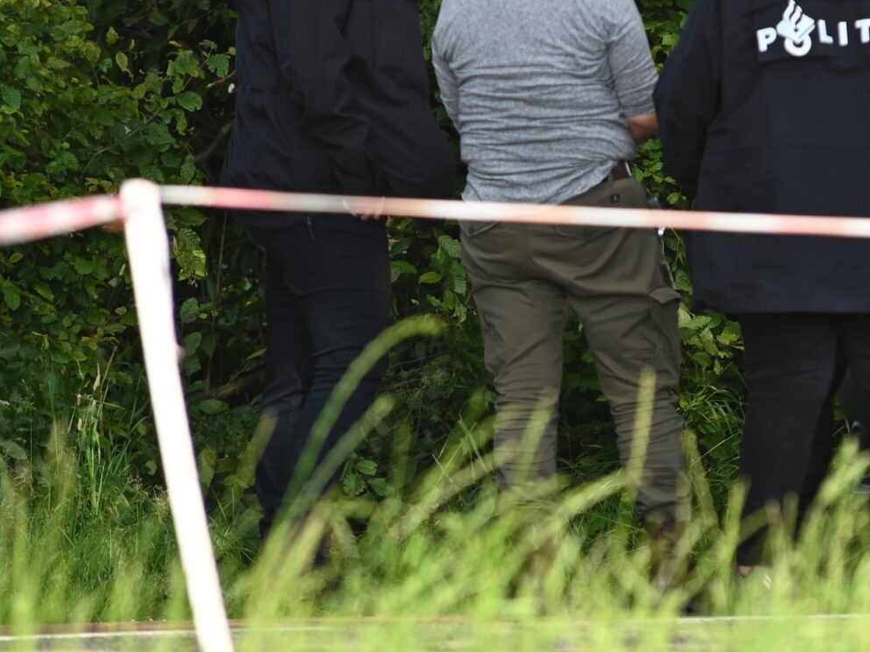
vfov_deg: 3.0
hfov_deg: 4.0
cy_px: 213
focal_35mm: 498
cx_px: 689
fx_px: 12516
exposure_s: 1/500
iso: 200
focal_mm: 200
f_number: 5
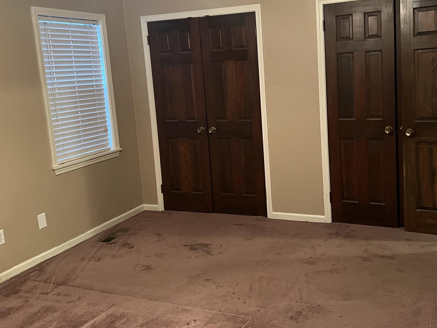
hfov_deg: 48.7
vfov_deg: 37.6
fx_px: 480
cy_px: 141
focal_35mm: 38
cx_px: 259
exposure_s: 1/30
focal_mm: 5.7
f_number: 1.5
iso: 500
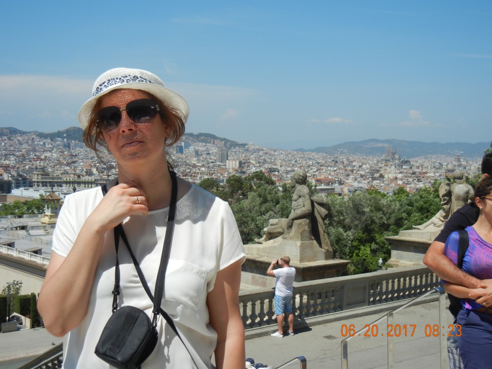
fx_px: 739
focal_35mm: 52
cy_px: 184
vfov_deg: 28.0
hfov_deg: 36.8
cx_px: 246
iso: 160
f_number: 7.8
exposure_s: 1/462
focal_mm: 9.3
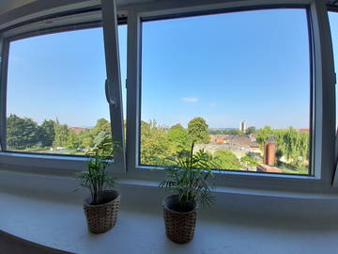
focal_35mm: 13
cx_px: 169
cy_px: 127
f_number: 2.2
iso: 40
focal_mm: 1.42
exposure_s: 1/473
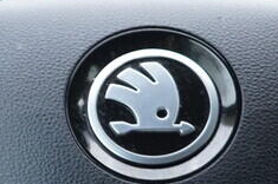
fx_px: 1704
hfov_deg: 9.3
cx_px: 151
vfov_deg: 6.2
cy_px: 116
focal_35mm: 221
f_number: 2.8
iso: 250
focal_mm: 24
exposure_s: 1/40
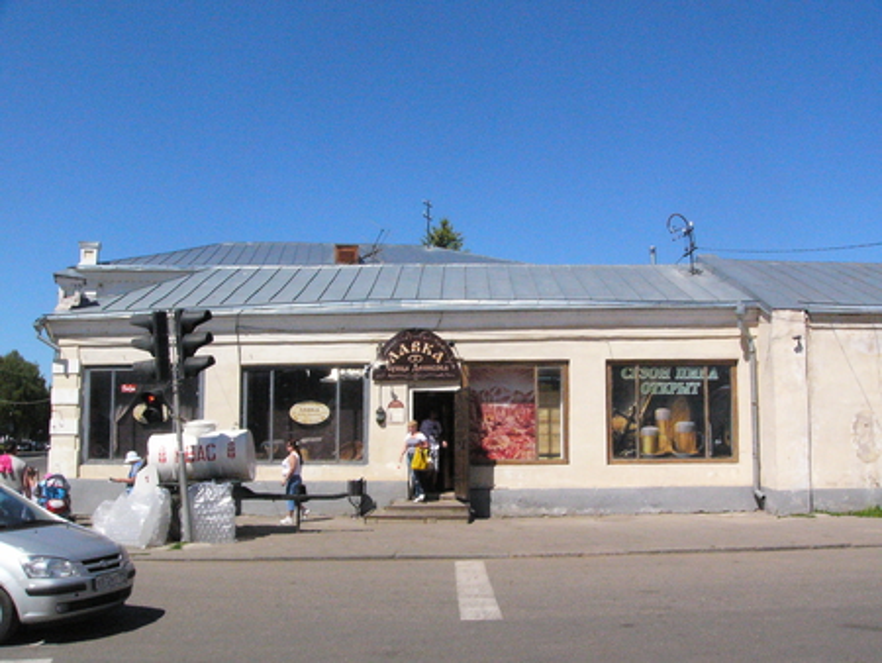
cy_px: 332
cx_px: 441
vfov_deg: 39.7
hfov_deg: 51.3
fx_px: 918
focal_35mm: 36
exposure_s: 1/2000
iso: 400
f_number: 8
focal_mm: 6
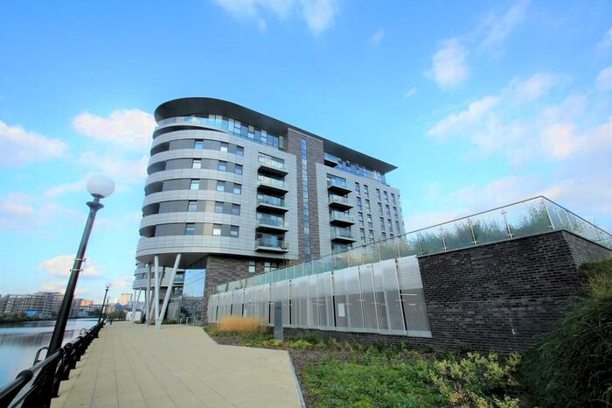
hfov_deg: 100.4
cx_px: 306
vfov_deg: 77.3
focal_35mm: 15
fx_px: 255
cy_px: 204
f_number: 11
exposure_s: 1/80
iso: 100
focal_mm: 10
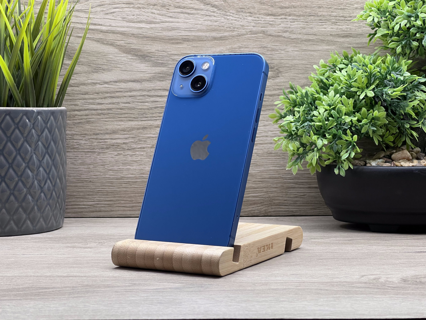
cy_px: 160
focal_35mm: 77
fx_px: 948
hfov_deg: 25.3
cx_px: 213
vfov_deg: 19.1
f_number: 2.8
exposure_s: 1/100
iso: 100
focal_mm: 9
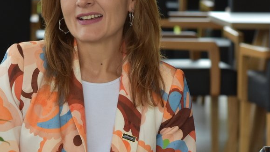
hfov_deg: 6.0
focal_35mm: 359
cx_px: 33
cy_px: 100
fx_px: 2570
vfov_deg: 3.4
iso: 800
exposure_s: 1/250
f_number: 8
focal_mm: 110
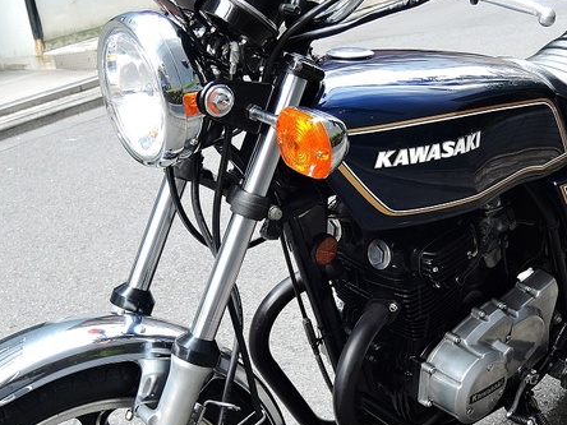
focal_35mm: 63
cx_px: 383
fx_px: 1032
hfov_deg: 30.5
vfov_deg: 23.2
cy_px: 274
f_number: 3.2
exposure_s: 1/30
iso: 90
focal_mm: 7.5
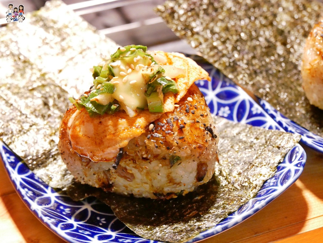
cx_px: 162
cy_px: 122
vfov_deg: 16.1
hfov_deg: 21.3
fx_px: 859
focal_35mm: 92
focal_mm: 46
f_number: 4.9
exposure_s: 1/25
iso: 3200
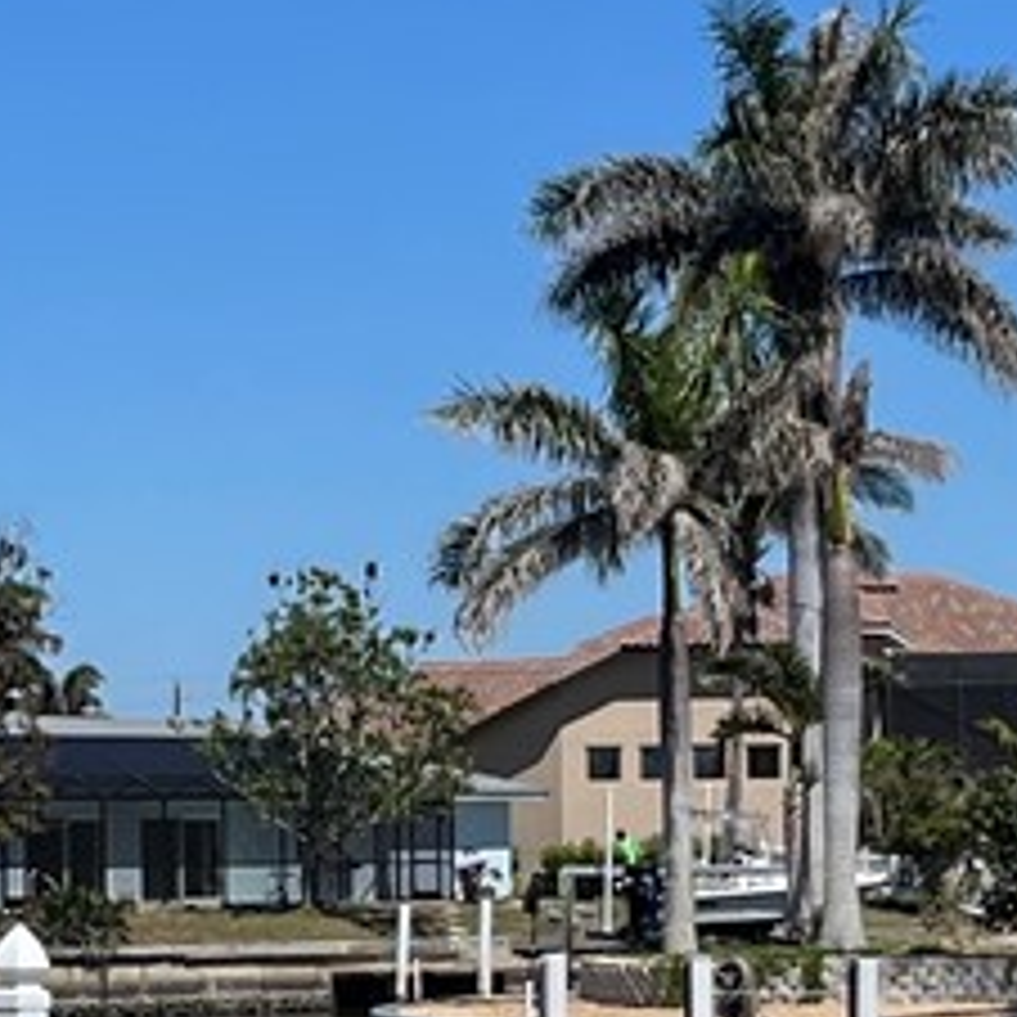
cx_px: 369
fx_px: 5418
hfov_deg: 10.7
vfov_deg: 10.7
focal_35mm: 163
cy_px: 837
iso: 50
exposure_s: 1/7874
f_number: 1.6
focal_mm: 5.1
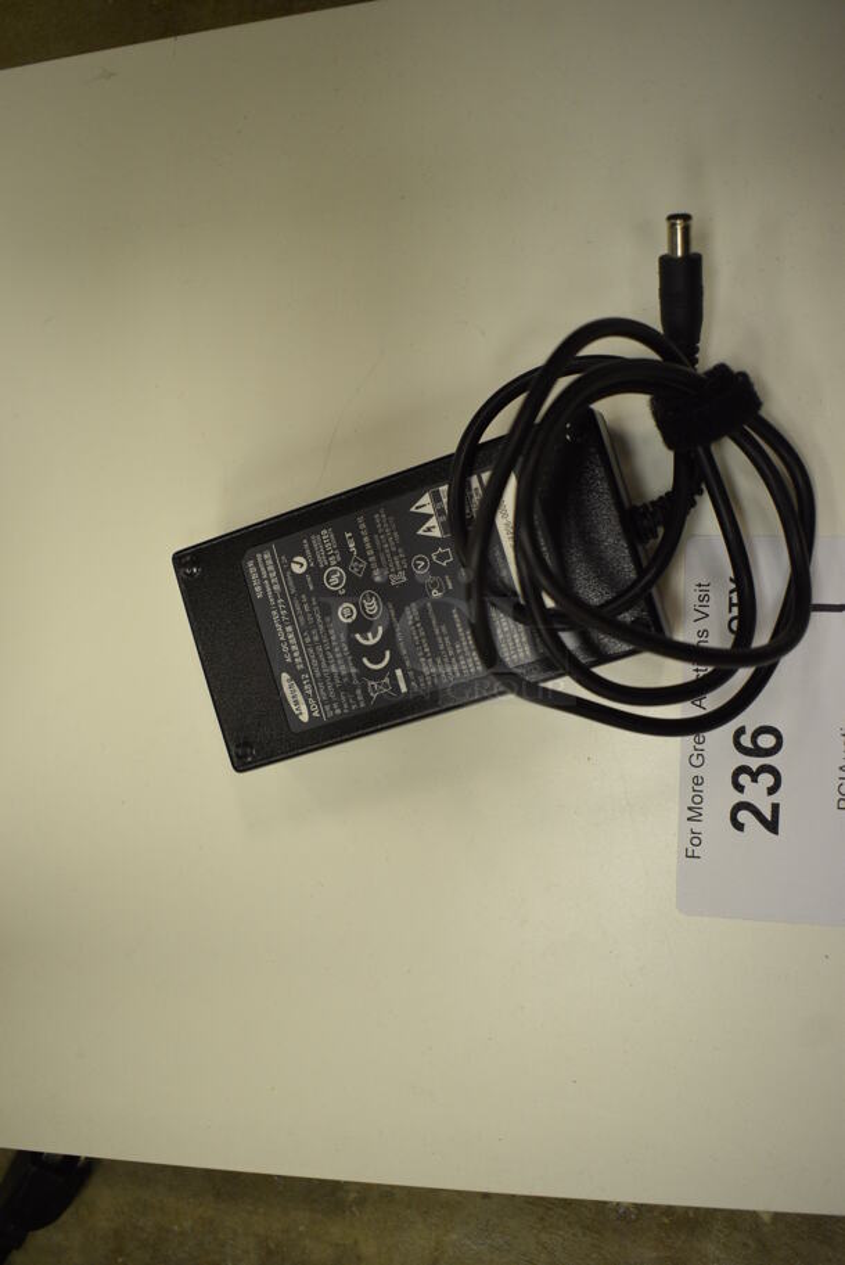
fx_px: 1213
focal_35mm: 34
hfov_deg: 38.4
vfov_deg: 55.1
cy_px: 632
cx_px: 422
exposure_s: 1/125
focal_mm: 23
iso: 800
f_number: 3.8
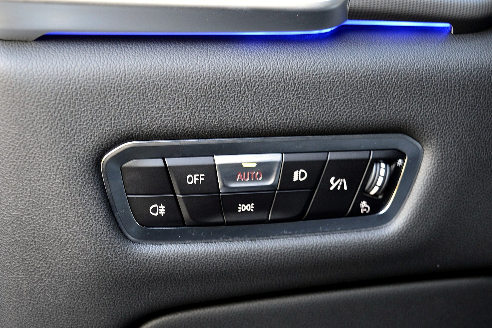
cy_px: 164
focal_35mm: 60
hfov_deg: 33.4
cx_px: 246
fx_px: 820
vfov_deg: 22.6
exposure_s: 1/20
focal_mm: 40
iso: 800
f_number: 5
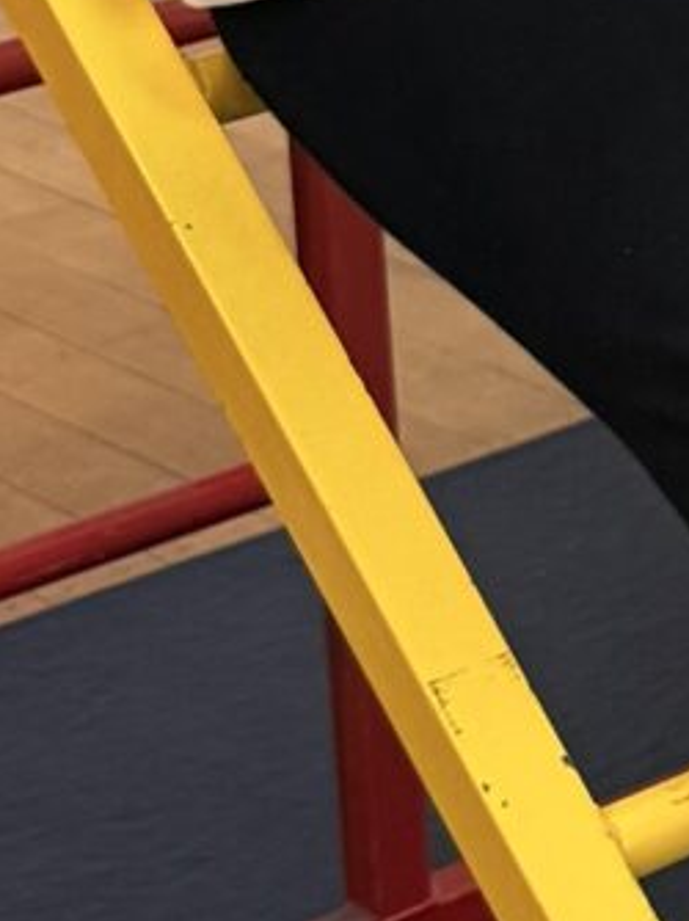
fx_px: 4889
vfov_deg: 10.4
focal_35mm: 184
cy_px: -483
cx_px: 1979
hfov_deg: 7.3
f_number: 1.78
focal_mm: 6.76
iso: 200
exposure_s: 1/121
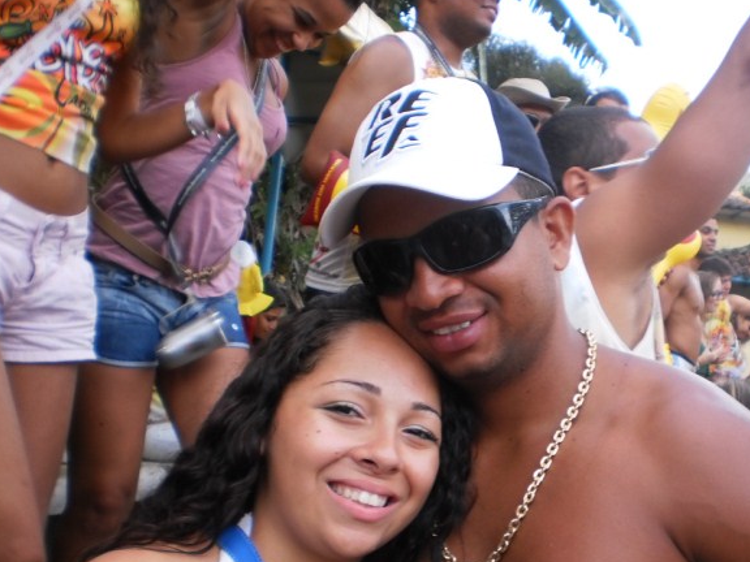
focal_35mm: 50
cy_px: 375
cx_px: 452
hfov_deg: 38.0
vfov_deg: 28.9
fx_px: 1083
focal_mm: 6.3
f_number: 3.1
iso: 100
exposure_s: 1/80
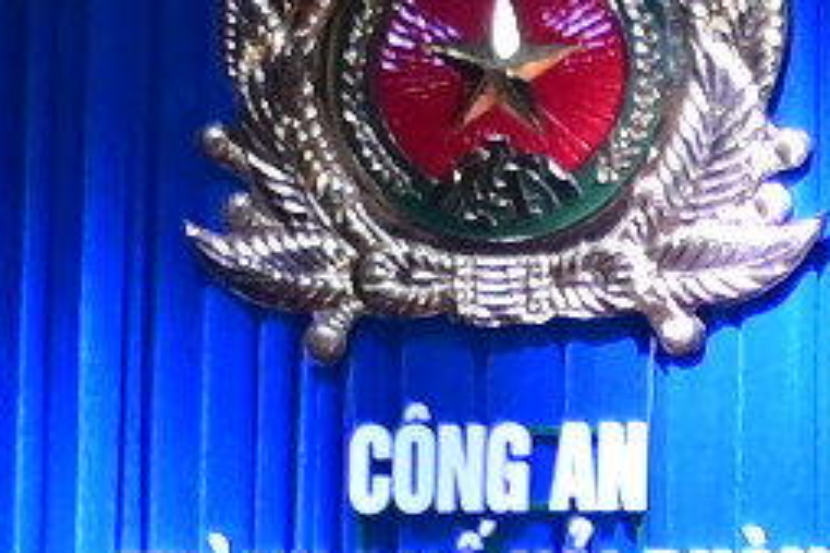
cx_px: 2663
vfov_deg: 3.9
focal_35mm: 349
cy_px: 1230
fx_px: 8041
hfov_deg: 5.5
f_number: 4
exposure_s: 1/160
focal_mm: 30
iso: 1250
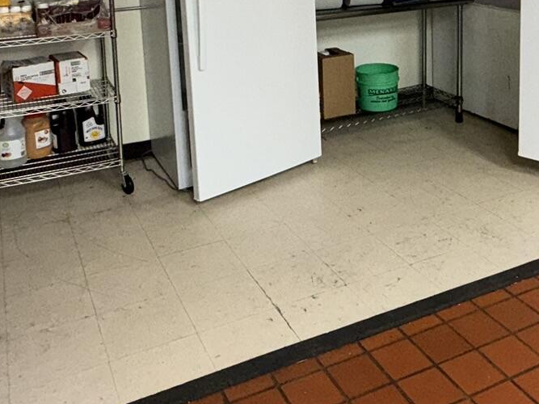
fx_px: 669
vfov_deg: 30.9
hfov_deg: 43.6
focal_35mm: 43
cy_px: -9
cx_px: 324
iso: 80
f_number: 2.2
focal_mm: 2.22
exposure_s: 1/60
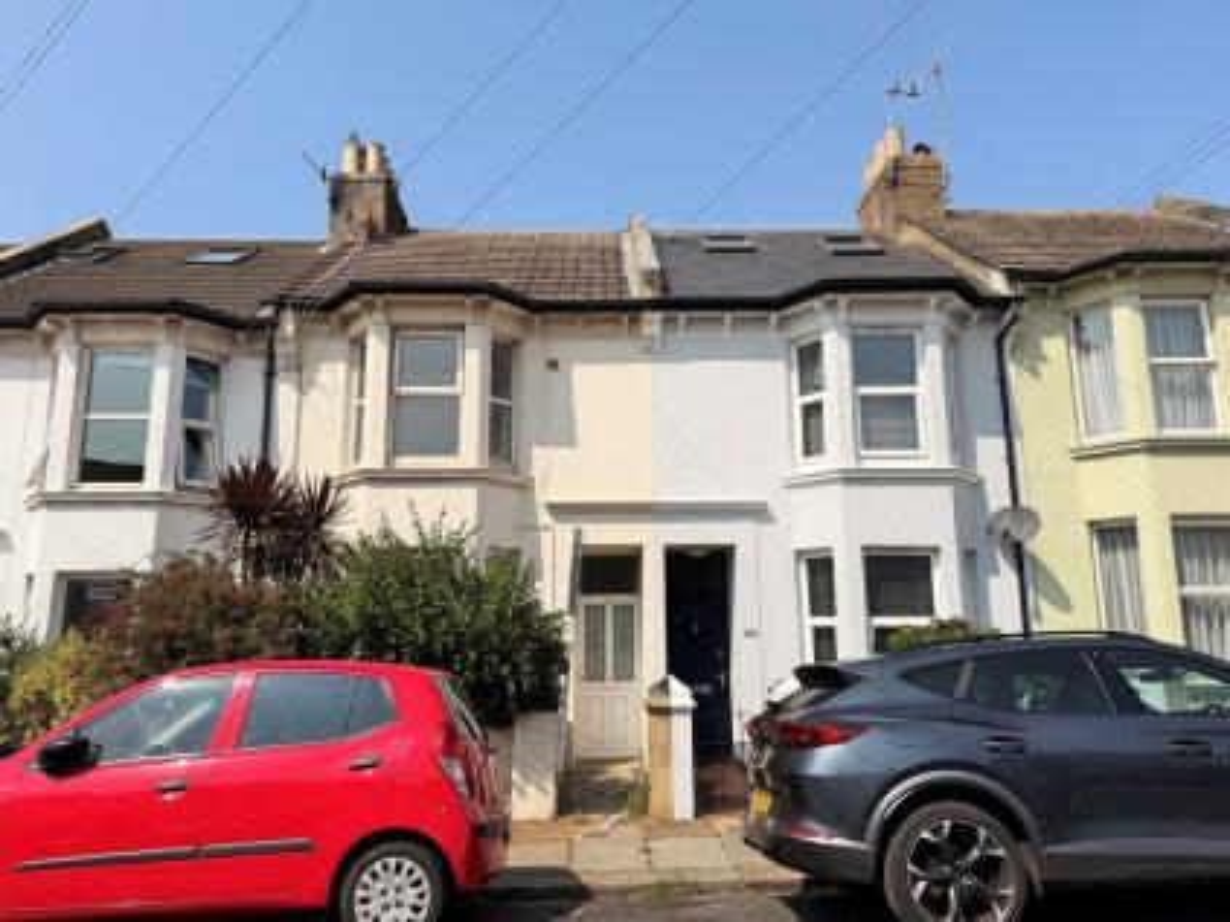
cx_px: 615
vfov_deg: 56.8
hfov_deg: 71.6
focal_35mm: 24
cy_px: 461
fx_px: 853
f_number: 1.78
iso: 80
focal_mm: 6.76
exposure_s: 1/8130
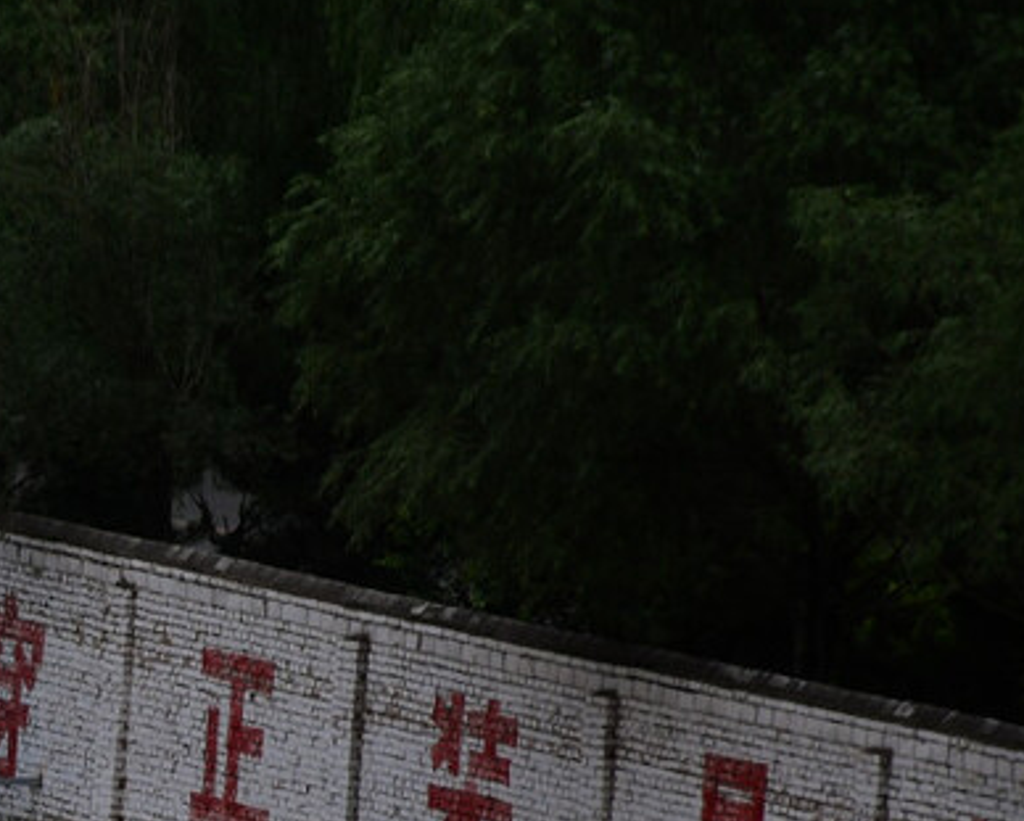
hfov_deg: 3.2
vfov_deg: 2.5
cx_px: -396
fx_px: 18471
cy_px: 979
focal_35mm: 609
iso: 800
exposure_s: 1/500
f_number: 5.6
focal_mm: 140
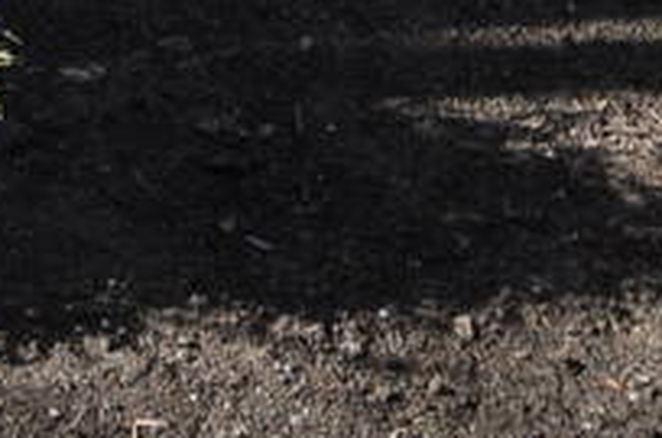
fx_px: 3889
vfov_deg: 5.7
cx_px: -565
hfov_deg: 9.2
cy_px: -1241
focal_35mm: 212
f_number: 8
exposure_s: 1/250
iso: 200
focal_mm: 18
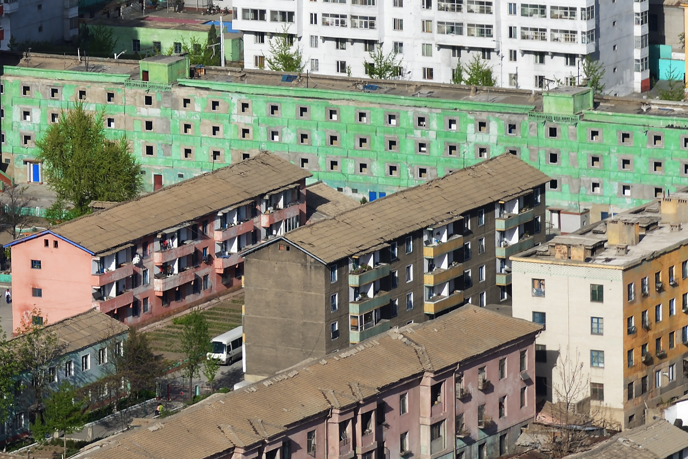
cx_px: -378
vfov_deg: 3.9
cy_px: -289
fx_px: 6746
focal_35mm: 353
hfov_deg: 5.8
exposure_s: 1/200
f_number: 9
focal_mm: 98
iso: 64
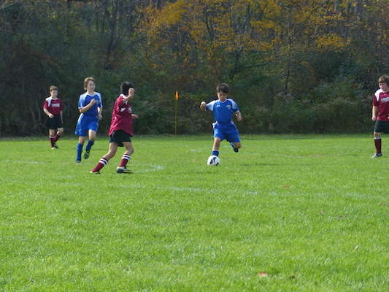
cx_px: 194
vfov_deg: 9.0
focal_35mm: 165
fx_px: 1855
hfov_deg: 12.0
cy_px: 146
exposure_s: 1/500
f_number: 2.8
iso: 200
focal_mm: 29.6
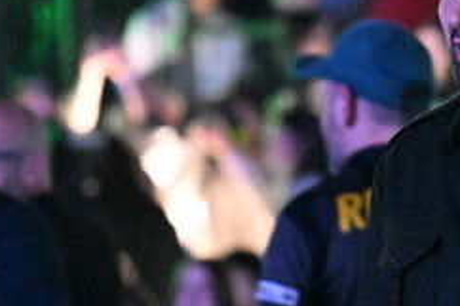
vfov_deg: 2.8
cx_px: 450
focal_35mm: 490
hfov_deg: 4.2
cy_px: 198
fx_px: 6257
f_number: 2.8
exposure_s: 1/20
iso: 25600
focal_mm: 115
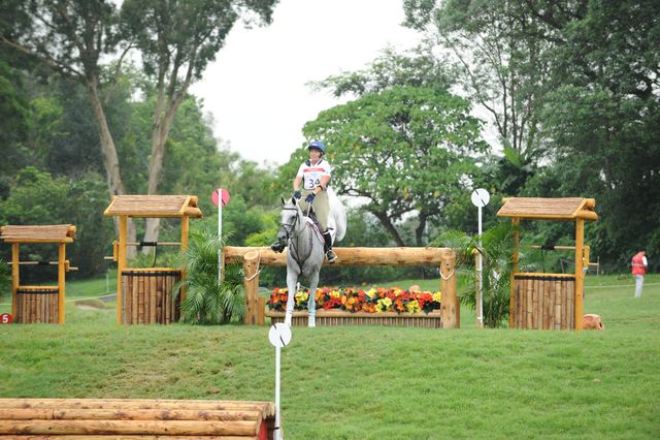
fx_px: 3665
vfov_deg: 6.9
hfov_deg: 10.3
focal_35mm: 200
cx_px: 330
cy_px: 220
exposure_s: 1/500
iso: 500
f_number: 5
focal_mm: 200
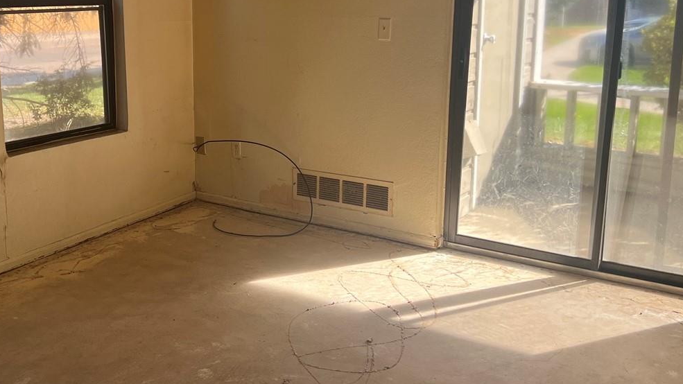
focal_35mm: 46
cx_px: 236
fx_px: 833
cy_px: 131
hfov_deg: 44.0
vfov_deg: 25.8
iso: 50
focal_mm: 5.7
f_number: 1.5
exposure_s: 1/591
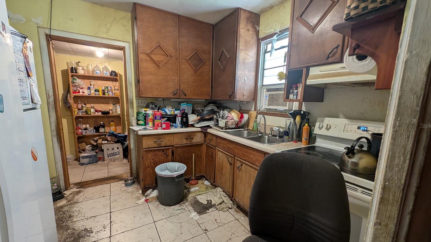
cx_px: 217
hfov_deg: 106.8
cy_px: 126
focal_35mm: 14
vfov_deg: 74.2
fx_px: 160
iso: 126
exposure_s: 1/24
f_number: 1.95
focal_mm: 2.23
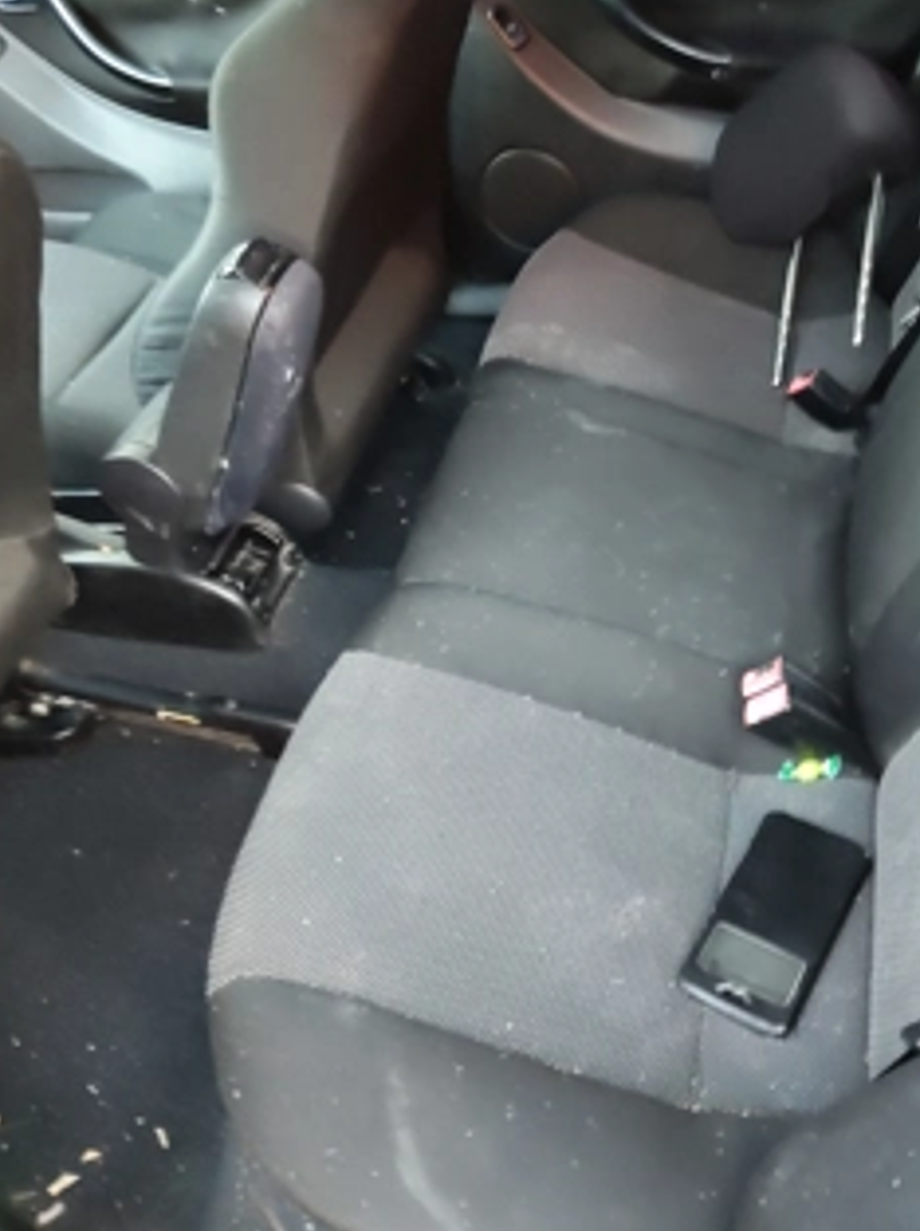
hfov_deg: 43.8
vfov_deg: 56.6
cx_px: 570
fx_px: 1136
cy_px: 511
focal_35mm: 32
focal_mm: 4.15
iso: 1332
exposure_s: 1/16.7
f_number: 1.8
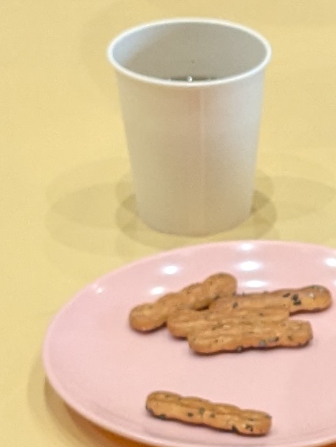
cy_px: 183
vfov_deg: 11.3
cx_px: 589
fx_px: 2263
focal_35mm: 175
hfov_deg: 8.2
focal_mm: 4.38
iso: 86
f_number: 1.73
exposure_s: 1/120
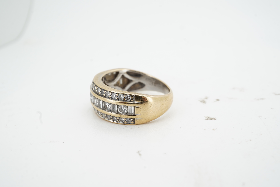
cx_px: 140
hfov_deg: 43.6
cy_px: 94
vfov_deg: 29.9
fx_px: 350
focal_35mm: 45
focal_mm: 30
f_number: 22
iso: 125
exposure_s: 1/60
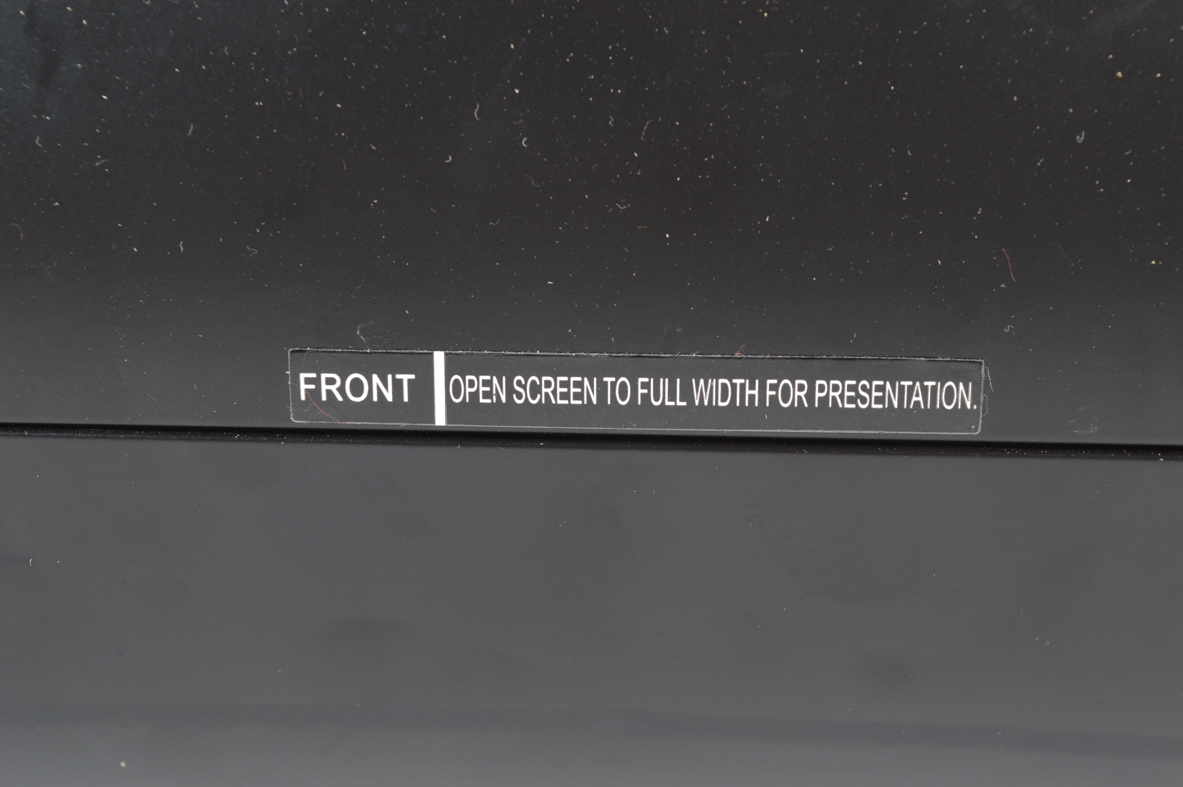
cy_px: 394
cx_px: 592
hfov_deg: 24.6
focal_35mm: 82
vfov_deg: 16.5
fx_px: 2709
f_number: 10
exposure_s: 1/125
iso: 100
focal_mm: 55
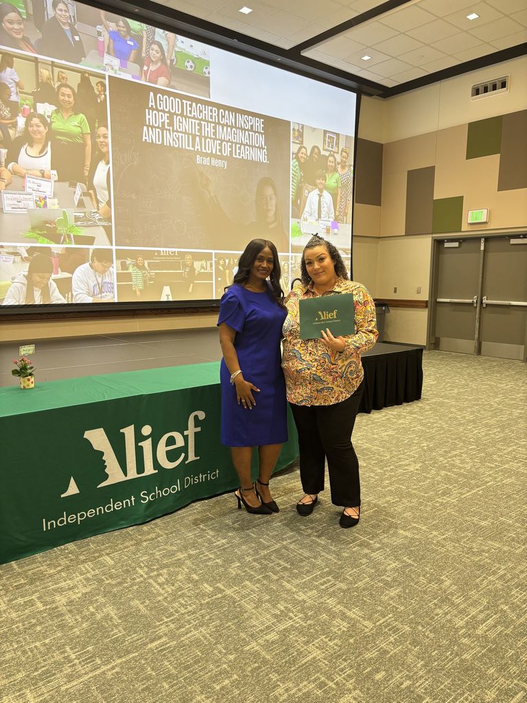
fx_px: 528
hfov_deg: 53.1
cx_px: 264
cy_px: 352
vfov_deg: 67.3
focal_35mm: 26
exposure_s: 1/60
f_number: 1.6
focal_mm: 5.96
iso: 100
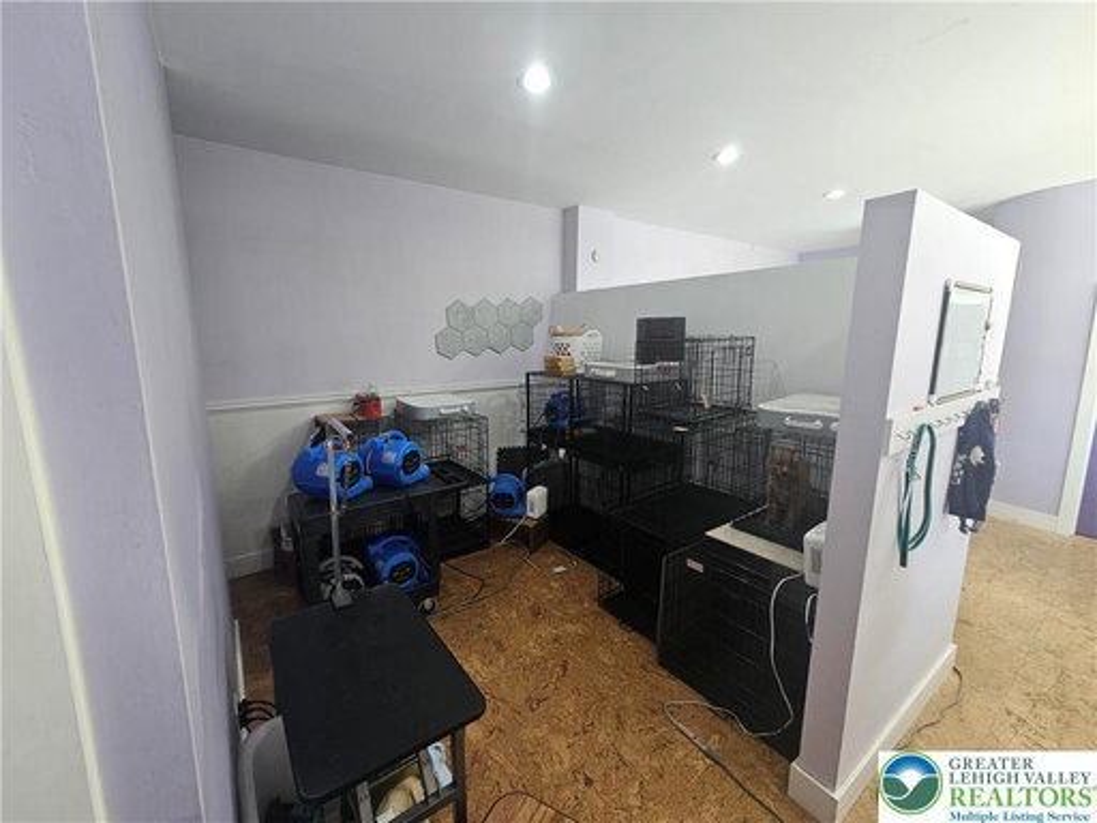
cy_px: 412
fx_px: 412
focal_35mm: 13
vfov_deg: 89.9
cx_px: 548
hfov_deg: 106.2
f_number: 2.2
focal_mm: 2.2
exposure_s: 1/60
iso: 200
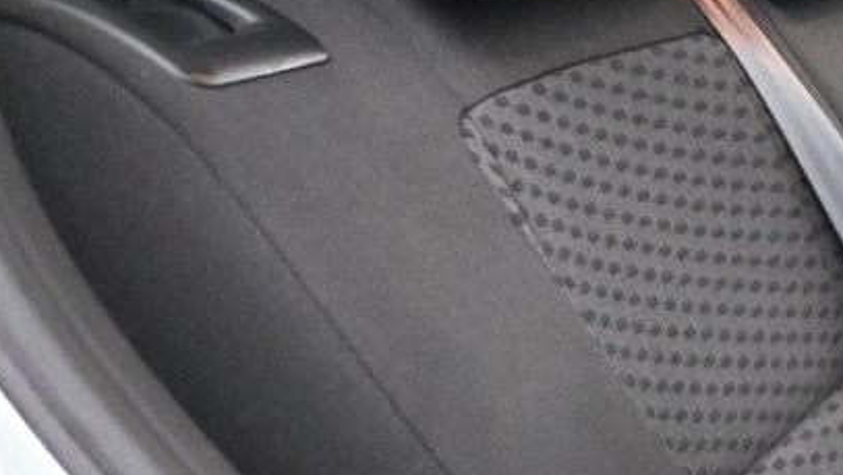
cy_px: 541
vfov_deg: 11.9
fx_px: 2235
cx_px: 1636
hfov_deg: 16.7
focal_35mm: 100
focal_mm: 16
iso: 5000
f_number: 3.5
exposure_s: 1/25
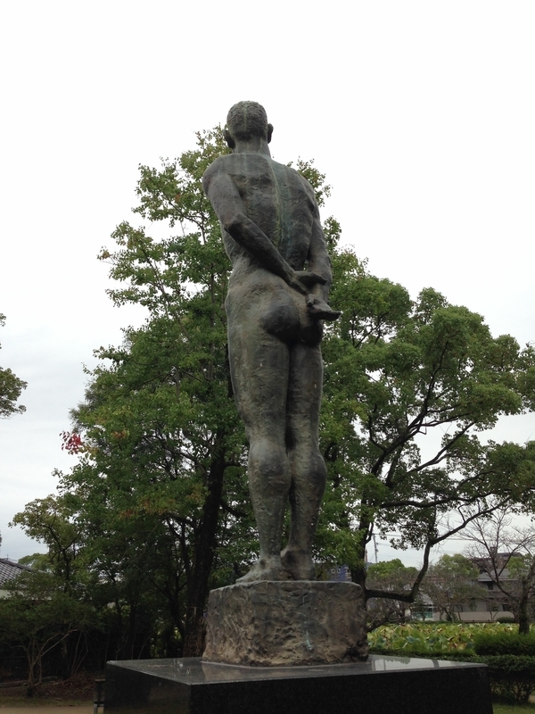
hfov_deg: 42.9
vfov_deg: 55.4
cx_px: 268
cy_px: 357
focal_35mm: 33
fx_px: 680
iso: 50
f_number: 2.4
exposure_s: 1/136
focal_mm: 4.12
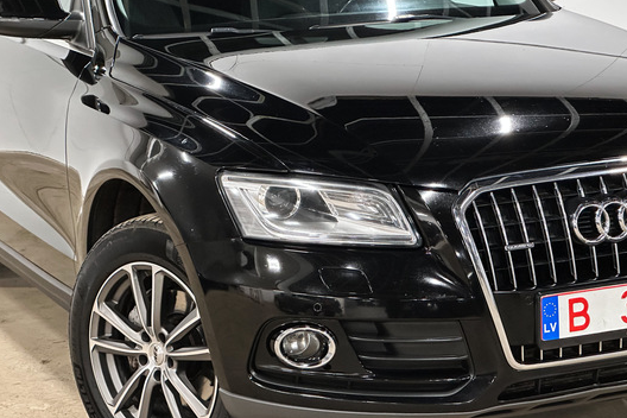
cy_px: 234
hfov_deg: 22.4
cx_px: 324
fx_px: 1585
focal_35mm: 91
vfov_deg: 15.0
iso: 1000
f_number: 2.8
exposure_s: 1/35
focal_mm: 9
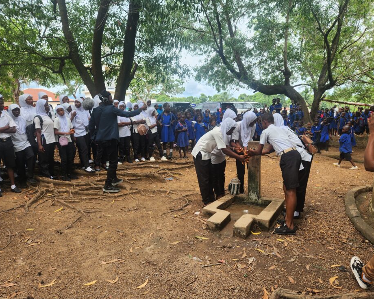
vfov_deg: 56.8
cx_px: 196
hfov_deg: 68.1
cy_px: 155
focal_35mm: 25
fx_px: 277
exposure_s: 1/231
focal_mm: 5.4
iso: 20
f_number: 1.8
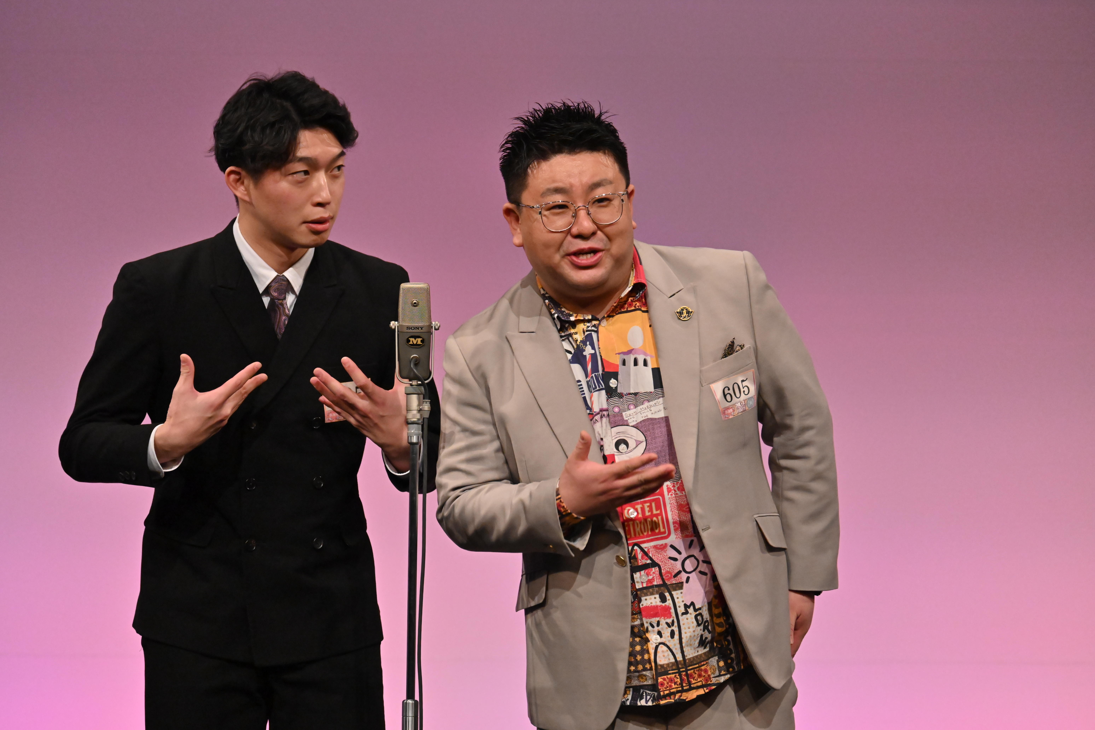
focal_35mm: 300
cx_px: 548
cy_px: 365
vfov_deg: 4.6
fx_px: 9124
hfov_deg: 6.9
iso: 5000
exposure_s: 1/400
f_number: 7.1
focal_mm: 300
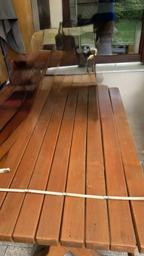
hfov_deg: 36.3
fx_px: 217
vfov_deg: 60.8
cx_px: 50
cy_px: 143
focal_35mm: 32
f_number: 1.8
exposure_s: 1/121
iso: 50
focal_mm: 4.25
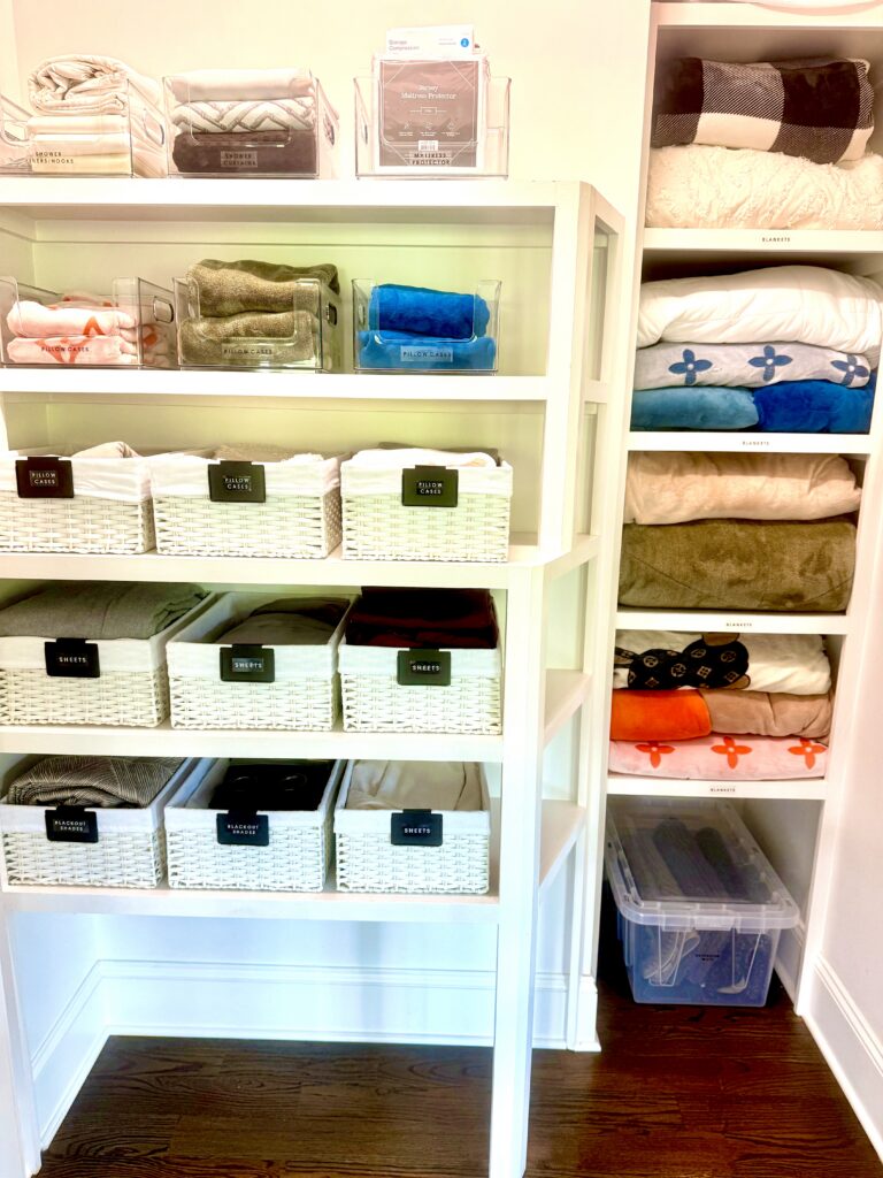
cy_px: 589
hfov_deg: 56.8
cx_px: 442
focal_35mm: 24
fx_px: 816
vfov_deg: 71.6
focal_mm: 6.76
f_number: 1.78
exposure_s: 1/60
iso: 125
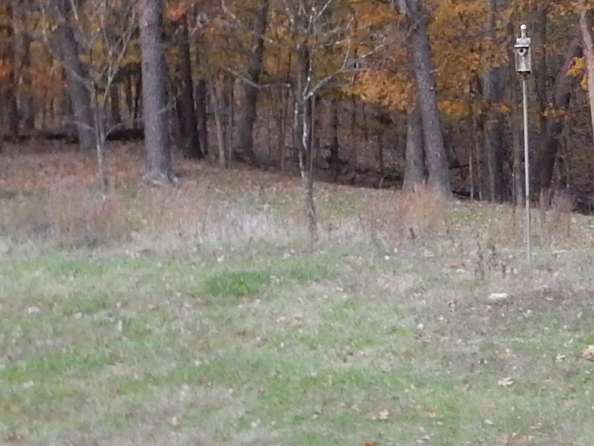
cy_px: 61
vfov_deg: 12.9
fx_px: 1956
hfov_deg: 16.8
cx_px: 626
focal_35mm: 114
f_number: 3.7
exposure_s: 1/20
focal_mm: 4.5
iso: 400
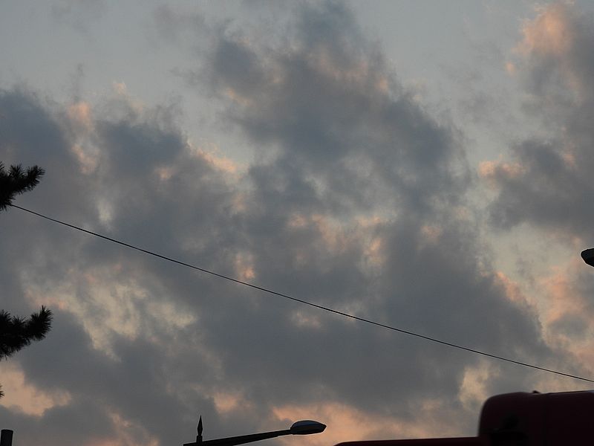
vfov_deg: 18.4
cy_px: 223
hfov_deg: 24.4
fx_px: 1373
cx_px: 297
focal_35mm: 80
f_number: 3.5
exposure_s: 1/400
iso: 100
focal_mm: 14.3
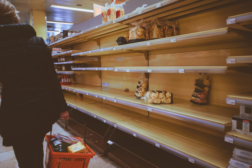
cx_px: 126
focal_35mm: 28
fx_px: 196
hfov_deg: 65.4
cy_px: 84
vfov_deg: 46.5
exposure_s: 1/100
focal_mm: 28
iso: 400
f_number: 3.5
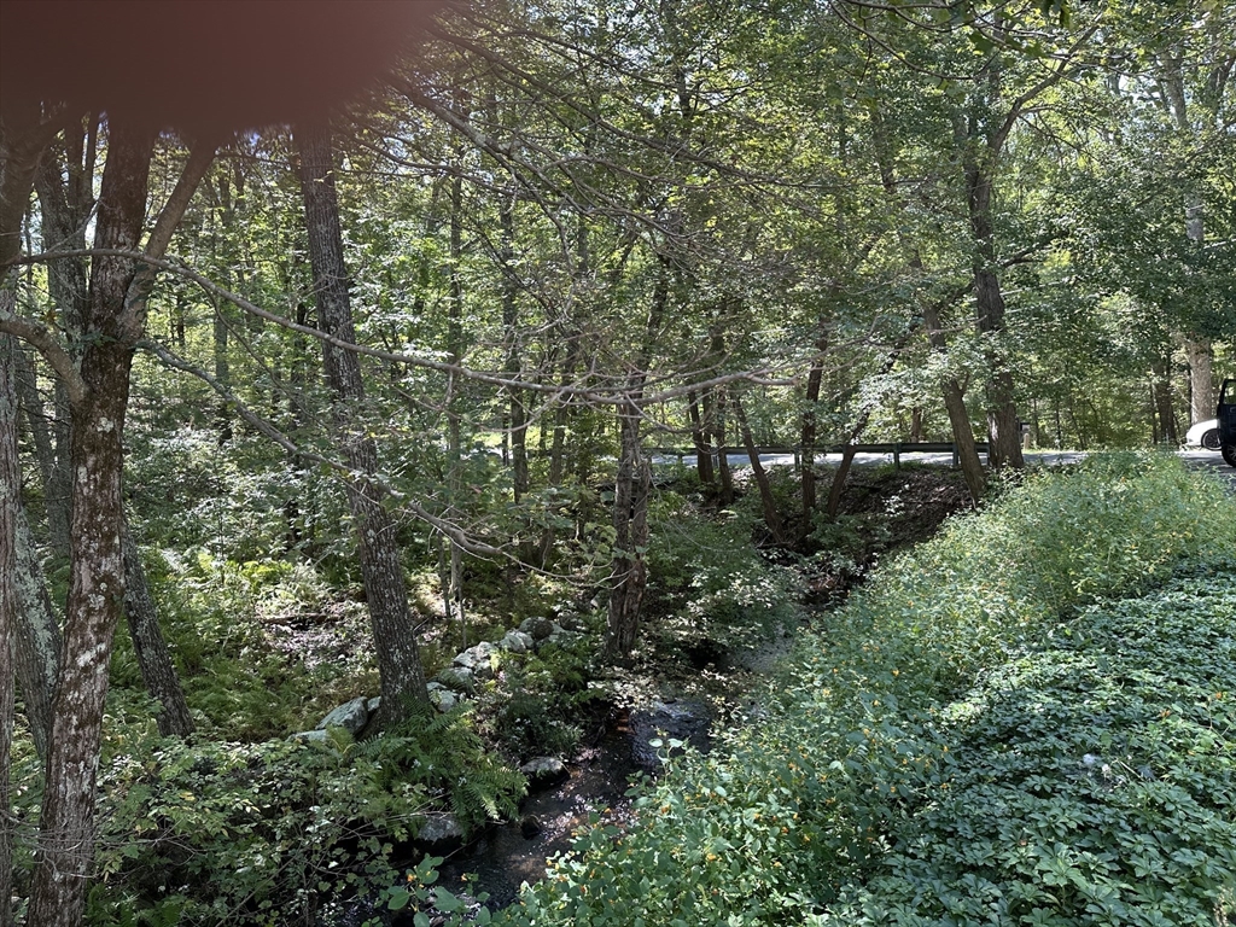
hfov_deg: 71.6
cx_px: 618
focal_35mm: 24
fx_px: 857
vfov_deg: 56.8
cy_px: 464
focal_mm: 6.86
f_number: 1.78
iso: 64
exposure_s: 1/167
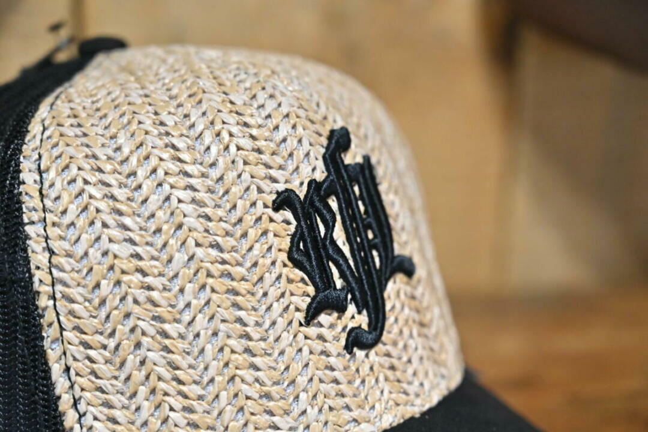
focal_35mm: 70
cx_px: 324
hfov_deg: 28.8
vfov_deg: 19.5
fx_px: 1260
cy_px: 216
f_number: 4
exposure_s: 1/80
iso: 1800
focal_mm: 70
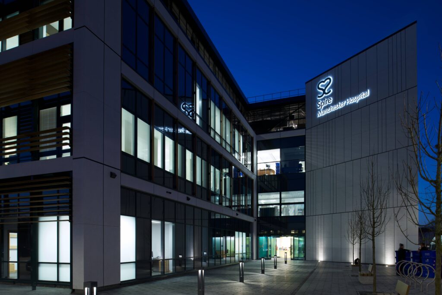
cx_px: 221
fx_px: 295
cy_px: 148
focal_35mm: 24
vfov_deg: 53.1
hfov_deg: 73.7
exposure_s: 5
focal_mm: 24
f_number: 8
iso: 50
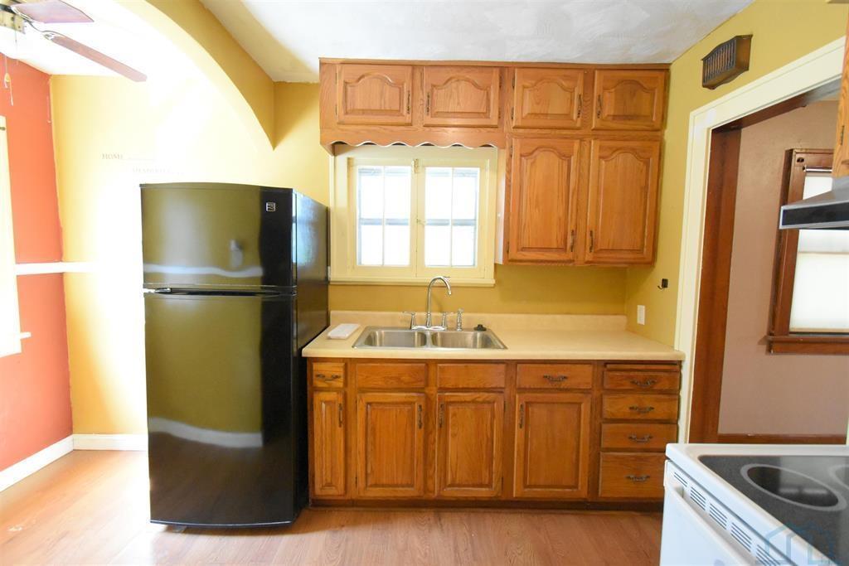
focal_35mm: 15
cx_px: 424
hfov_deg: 100.4
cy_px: 283
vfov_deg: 77.3
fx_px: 354
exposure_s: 1/60
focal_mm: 10
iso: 5600
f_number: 4.5
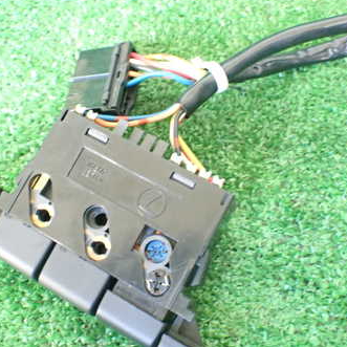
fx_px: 544
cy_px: 161
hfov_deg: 35.4
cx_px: 174
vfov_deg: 35.3
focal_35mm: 48
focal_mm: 5.4
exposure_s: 1/30
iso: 800
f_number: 2.3
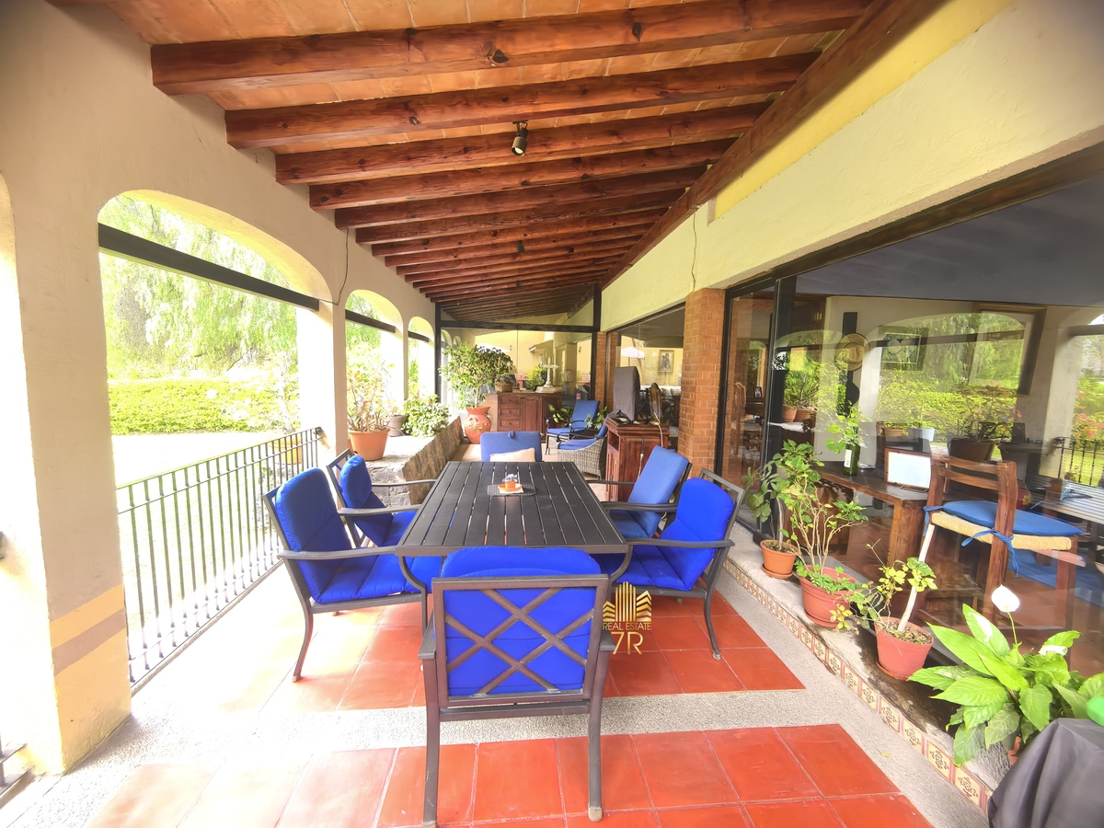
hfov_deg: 106.2
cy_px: 414
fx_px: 415
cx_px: 552
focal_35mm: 13
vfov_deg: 89.9
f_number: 2.2
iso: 250
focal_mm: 1.95
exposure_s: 1/60
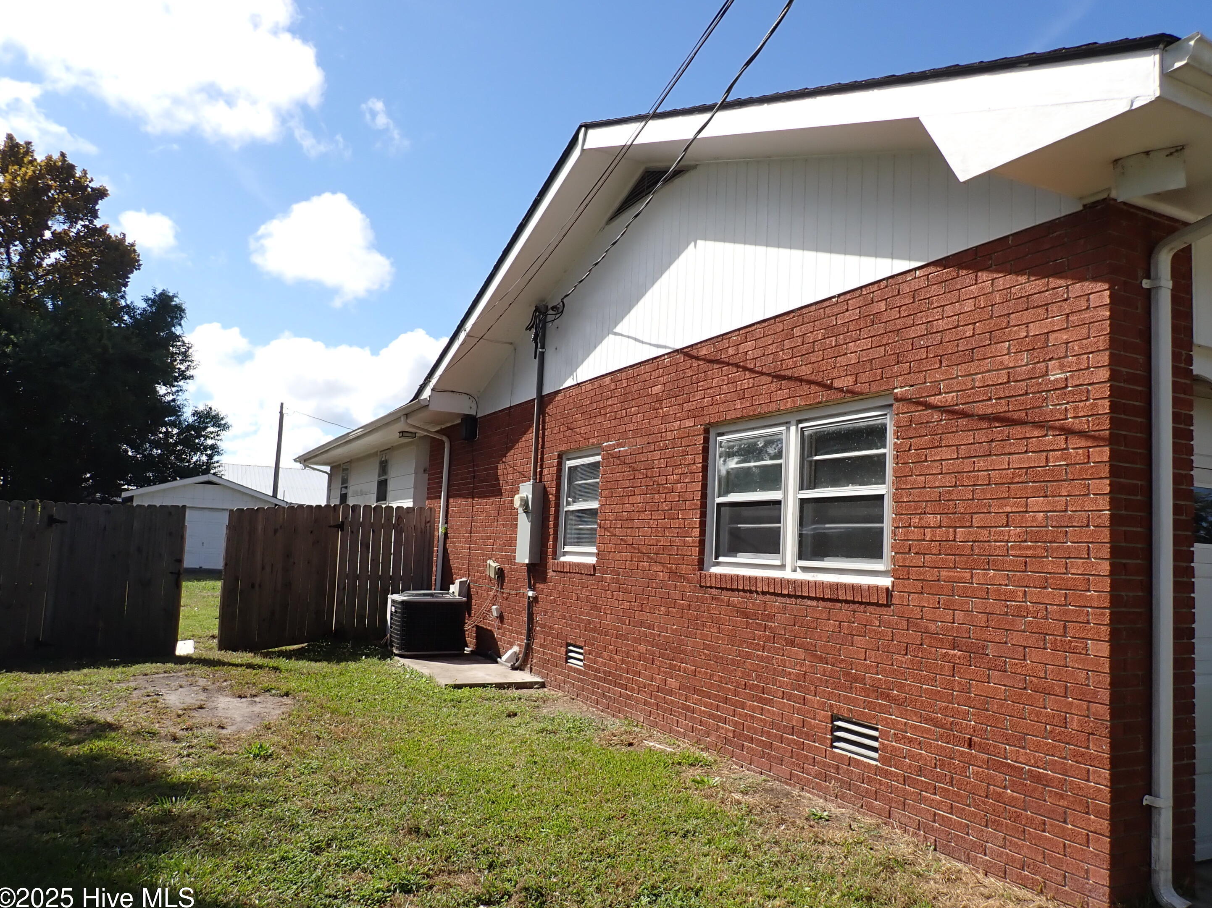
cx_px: 623
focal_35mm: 26
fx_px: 910
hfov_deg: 67.3
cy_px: 469
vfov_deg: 53.0
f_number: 8
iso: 100
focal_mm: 4.5
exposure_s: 1/160
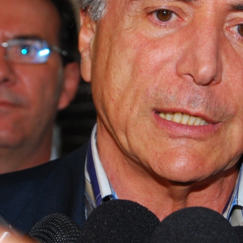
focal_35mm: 177
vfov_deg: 9.9
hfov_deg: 9.9
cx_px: 172
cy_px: 75
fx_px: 1406
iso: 400
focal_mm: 55
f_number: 5.6
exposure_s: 1/80
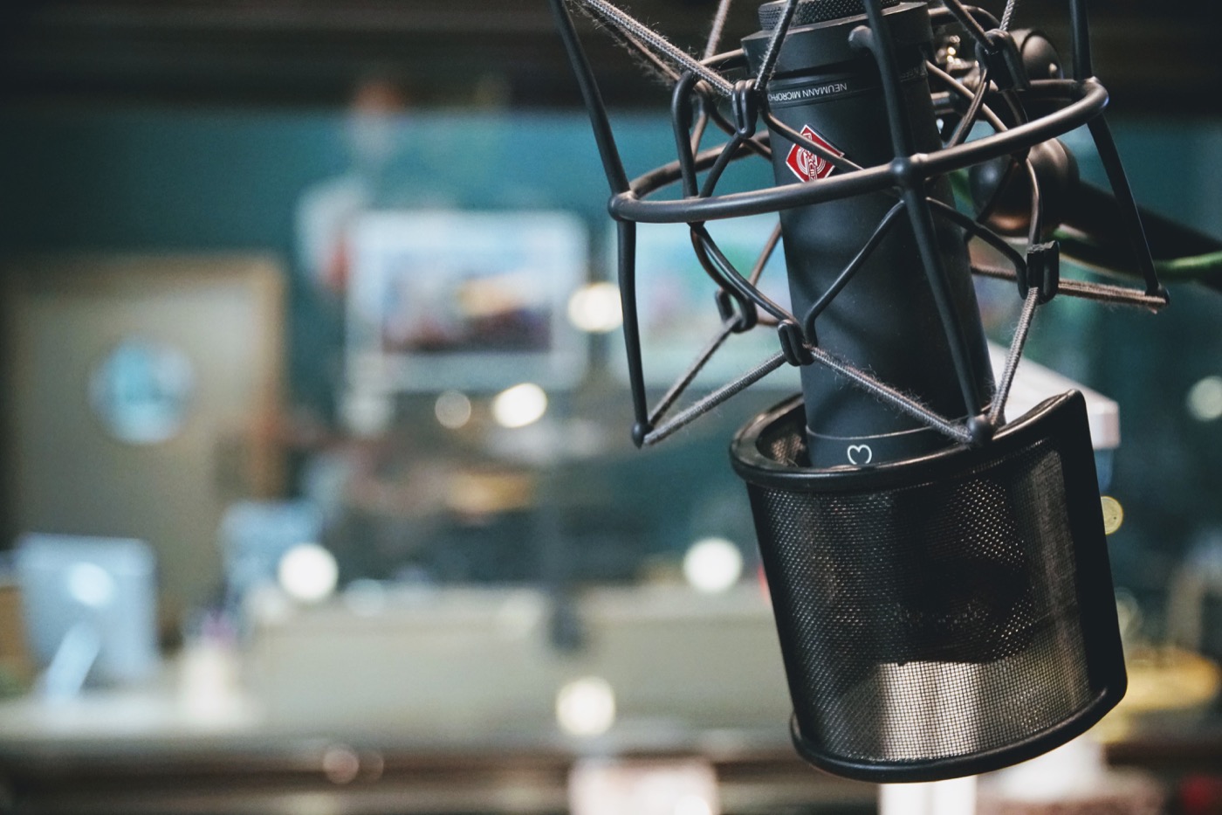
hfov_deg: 35.9
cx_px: 611
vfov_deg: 24.4
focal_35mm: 56
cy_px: 408
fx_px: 1884
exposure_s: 1/25
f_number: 4
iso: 4000
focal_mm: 37
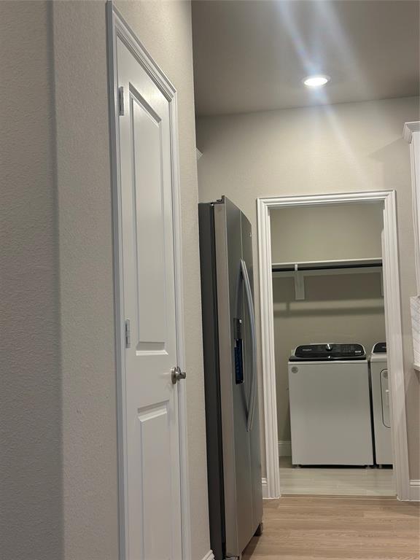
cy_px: 280
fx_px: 777
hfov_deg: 30.3
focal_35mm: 48
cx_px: 210
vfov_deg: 39.7
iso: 80
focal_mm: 6.86
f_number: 1.78
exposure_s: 1/60
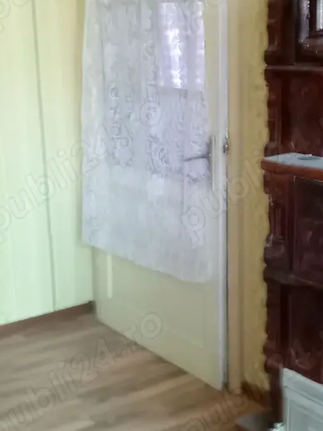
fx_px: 834
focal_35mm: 67
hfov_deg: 21.9
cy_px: 212
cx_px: 170
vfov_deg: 29.0
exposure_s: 1/16.7
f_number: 1.8
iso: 1306
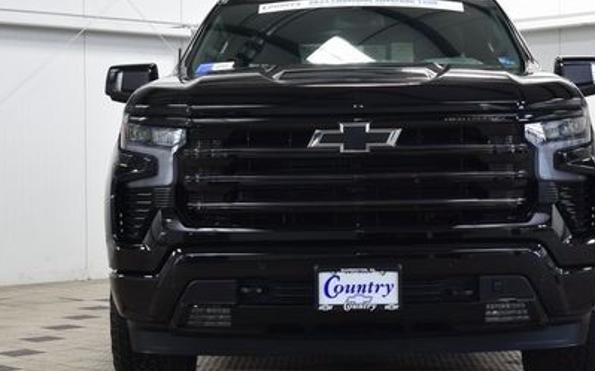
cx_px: 352
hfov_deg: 24.1
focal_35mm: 86
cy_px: 180
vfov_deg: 15.2
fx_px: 1391
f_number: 6.3
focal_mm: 35
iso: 500
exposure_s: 1/15
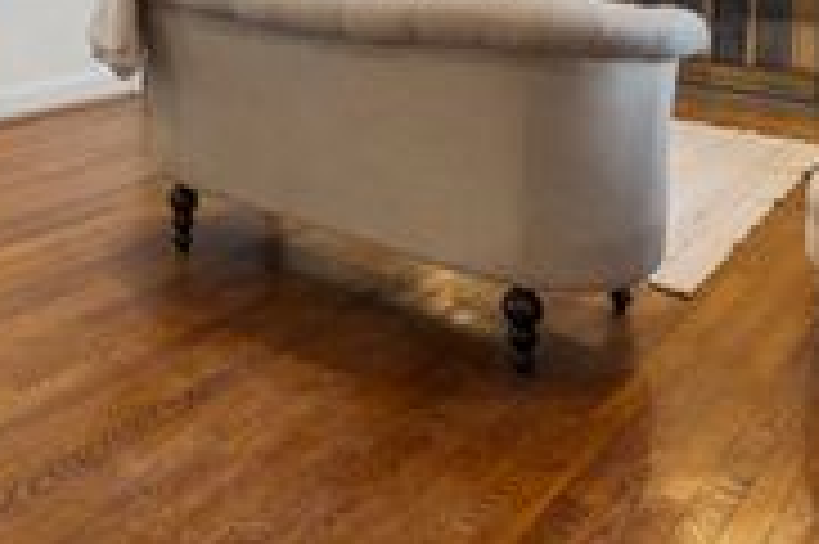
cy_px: -142
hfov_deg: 42.0
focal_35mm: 44
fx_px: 1000
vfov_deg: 26.4
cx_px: 130
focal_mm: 16
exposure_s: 1/1.25
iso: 250
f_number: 9
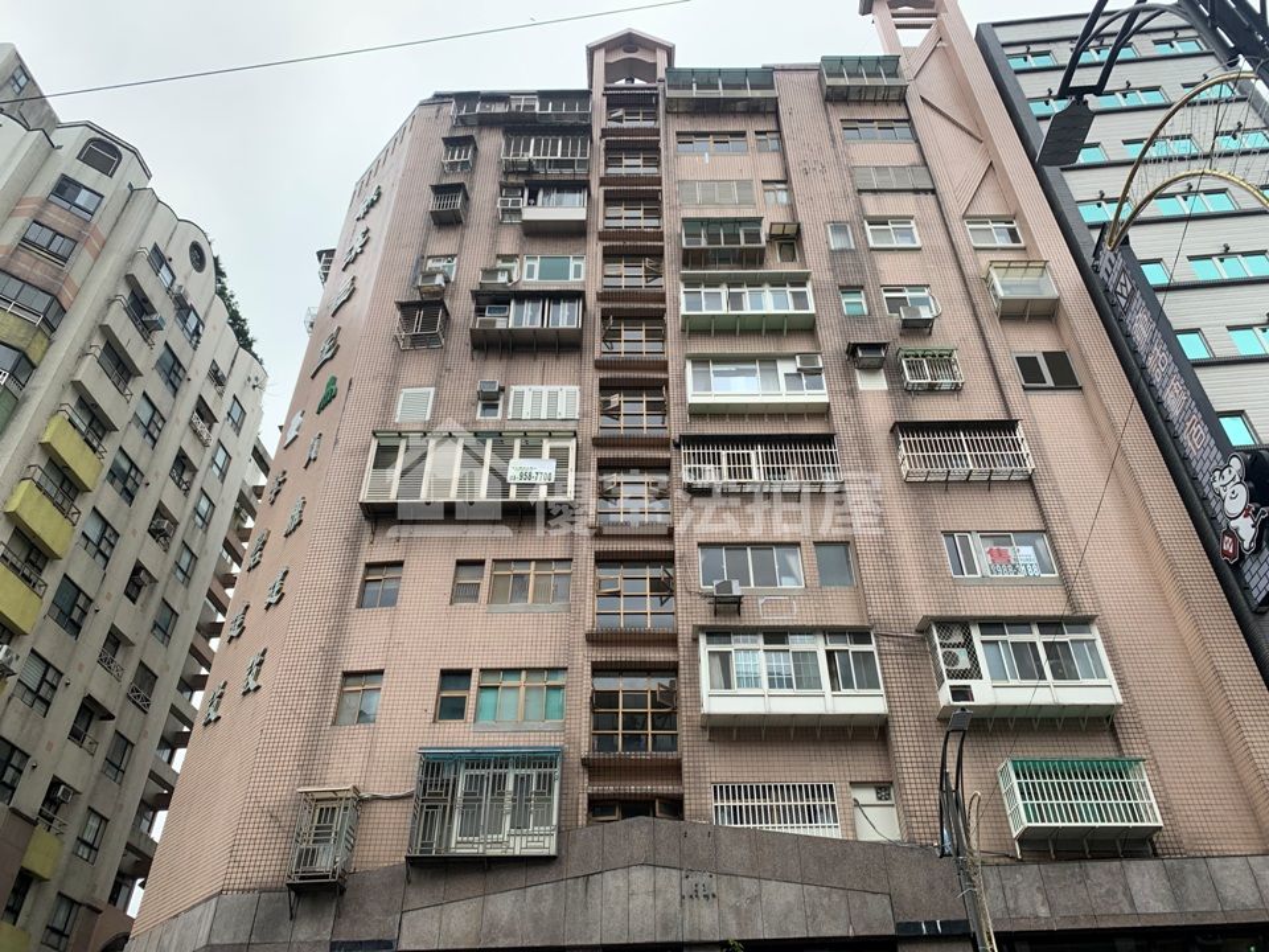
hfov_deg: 67.3
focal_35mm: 26
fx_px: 953
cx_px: 634
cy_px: 476
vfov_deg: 53.1
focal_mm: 4.25
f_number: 1.8
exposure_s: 1/135
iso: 25
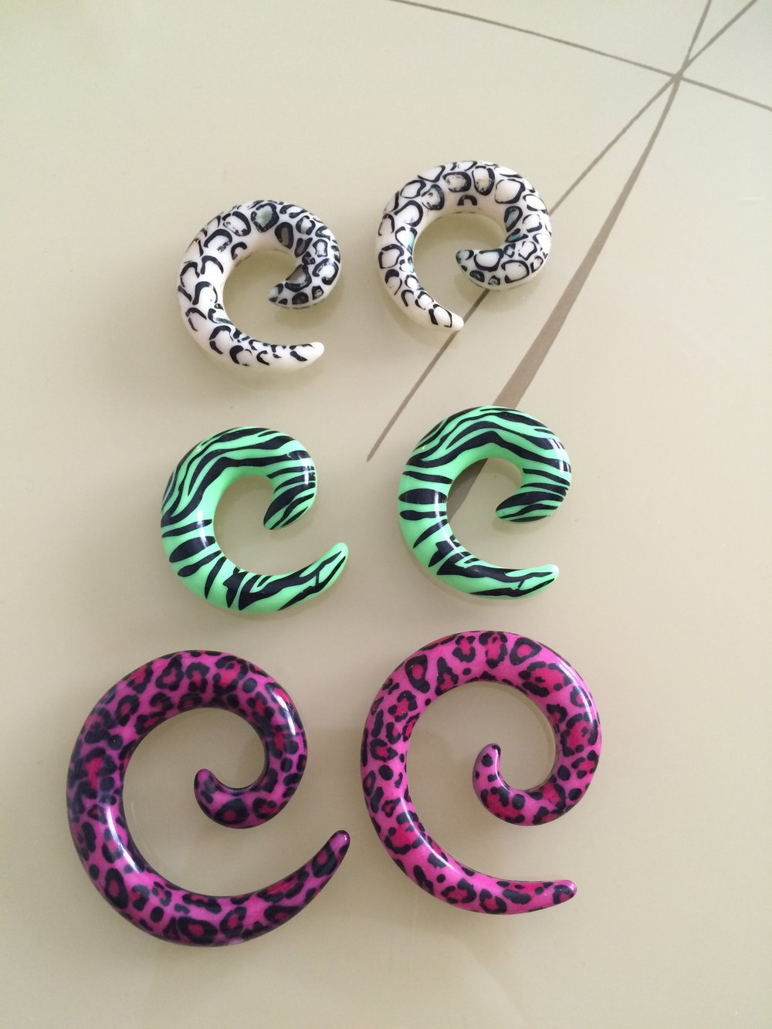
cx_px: 386
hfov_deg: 48.2
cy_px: 514
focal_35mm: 29
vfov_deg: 61.7
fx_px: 862
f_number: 2.2
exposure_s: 1/33
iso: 160
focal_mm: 4.15
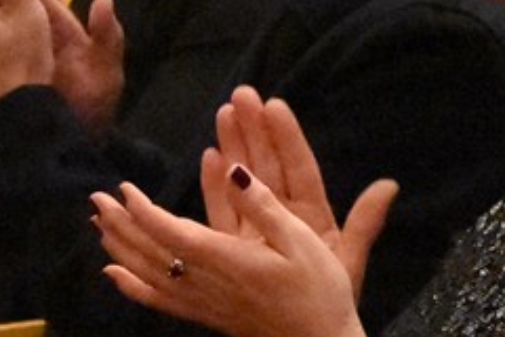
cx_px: 320
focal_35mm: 421
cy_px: 21
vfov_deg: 3.3
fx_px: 5907
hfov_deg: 4.9
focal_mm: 45
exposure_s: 1/250
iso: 25600
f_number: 5.6
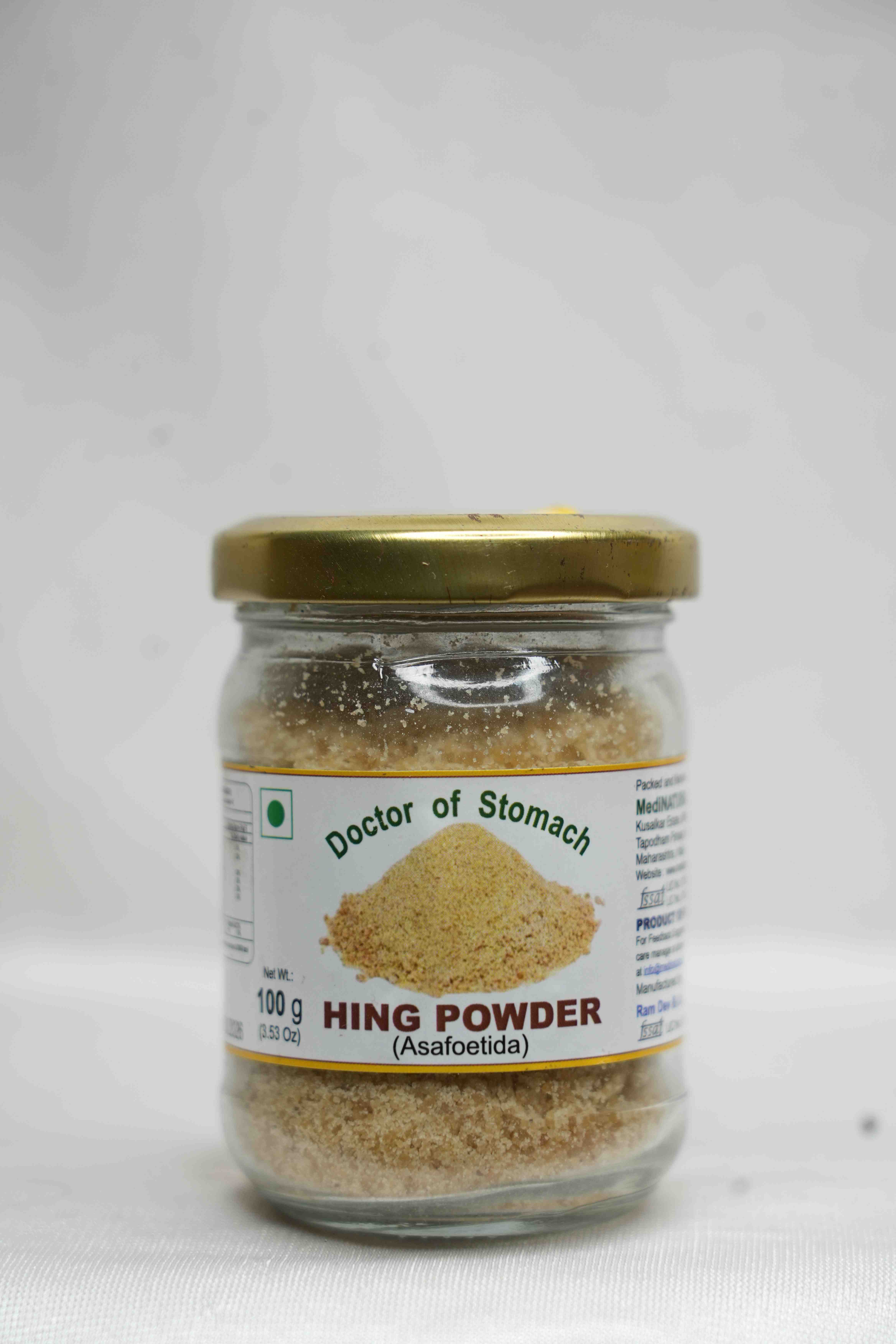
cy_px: 672
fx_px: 3920
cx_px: 448
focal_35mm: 105
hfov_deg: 13.0
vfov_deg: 19.5
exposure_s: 1/60
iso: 250
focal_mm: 105
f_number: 5.6
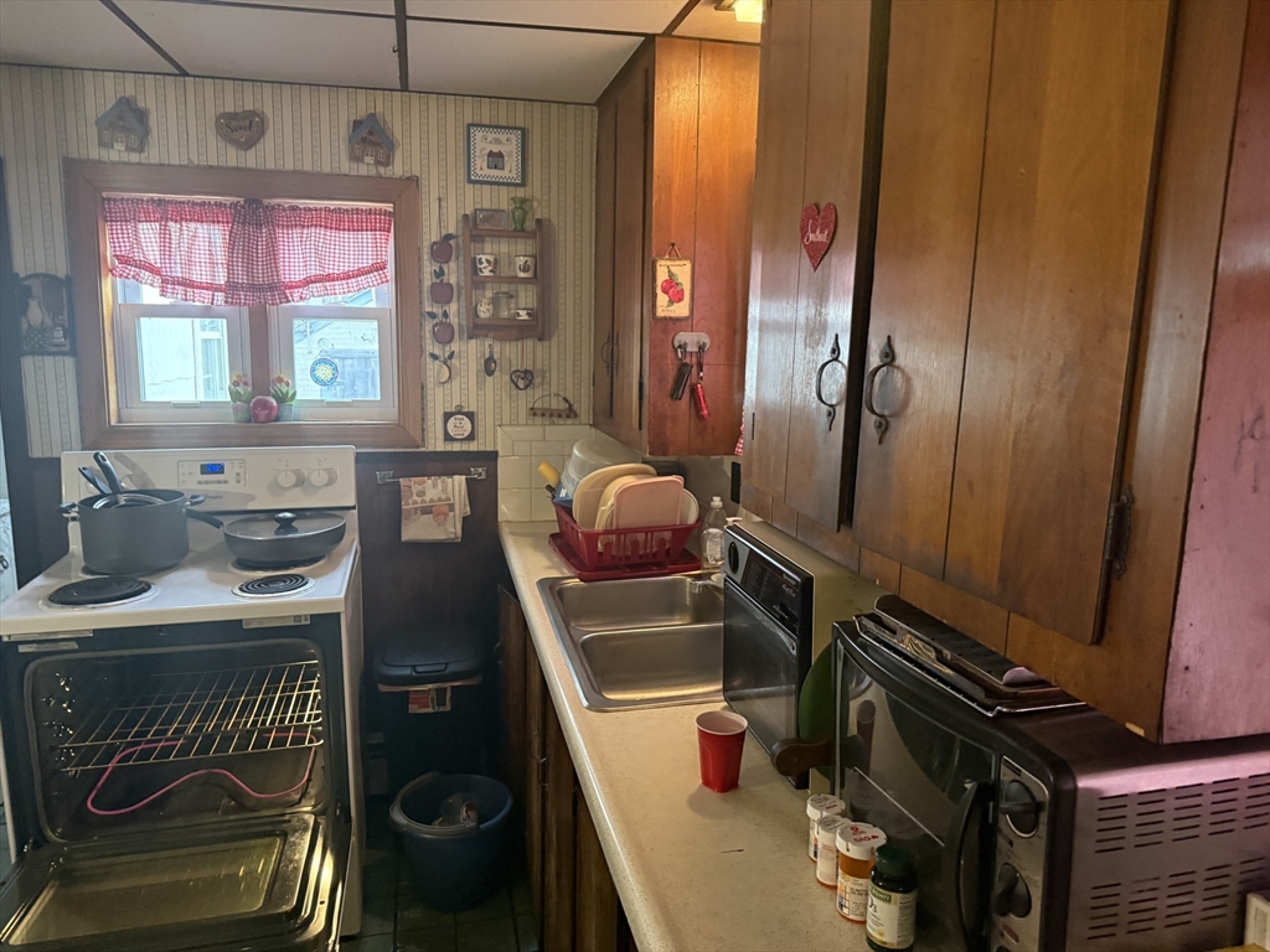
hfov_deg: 71.6
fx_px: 881
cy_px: 476
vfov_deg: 56.8
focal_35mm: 24
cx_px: 635
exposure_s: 1/60
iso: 500
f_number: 1.78
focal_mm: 6.76
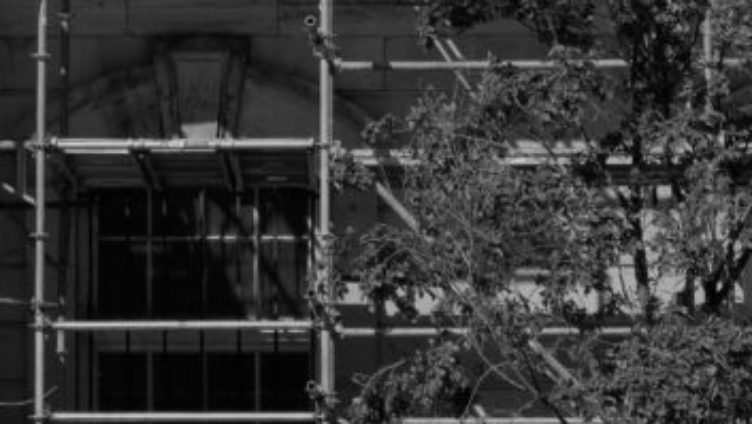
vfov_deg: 4.8
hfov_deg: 8.5
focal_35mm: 252
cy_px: -267
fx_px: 5028
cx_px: -17
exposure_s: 1/1000
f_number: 13
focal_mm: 55
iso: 800
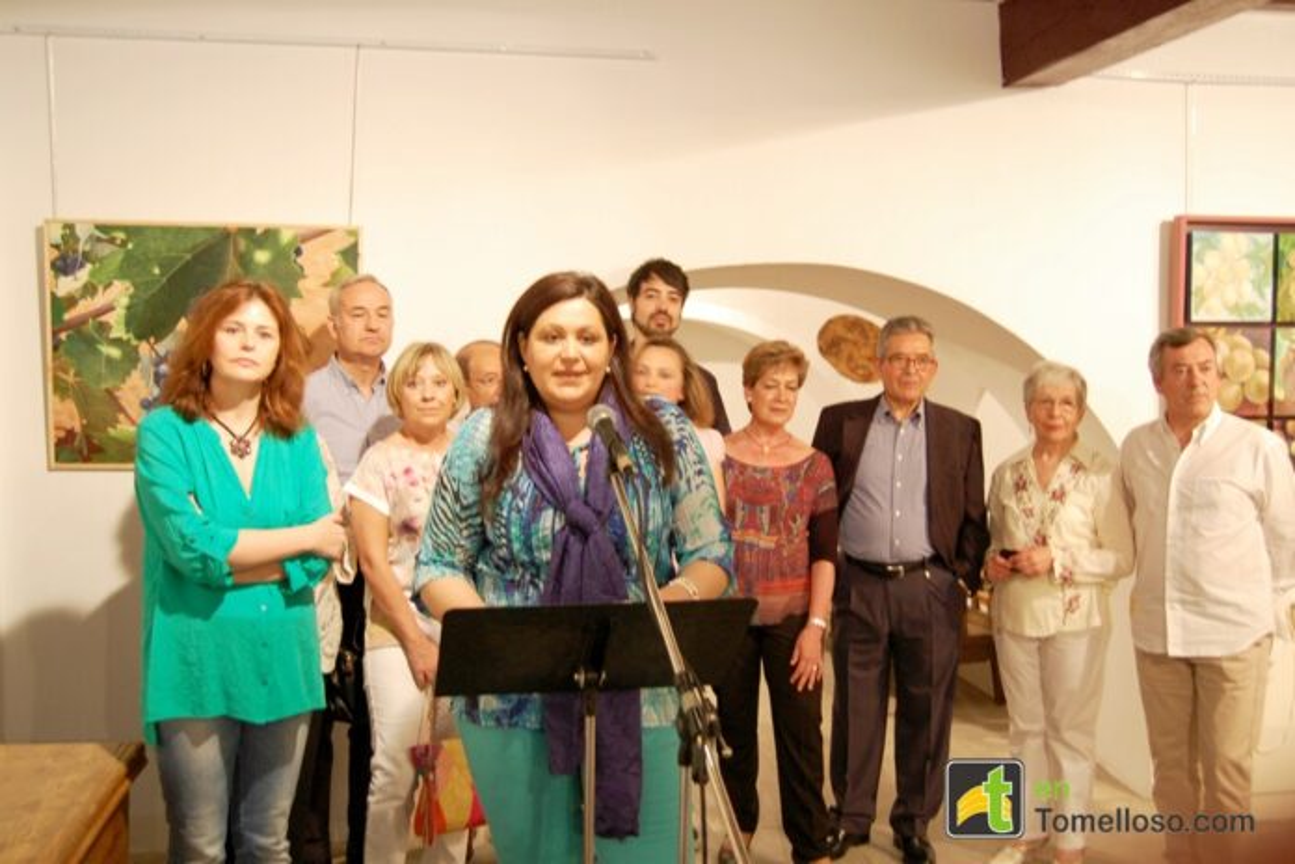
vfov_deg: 36.9
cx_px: 648
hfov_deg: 53.1
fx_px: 1295
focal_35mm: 36
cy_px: 432
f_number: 4
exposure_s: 1/15
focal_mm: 24
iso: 800
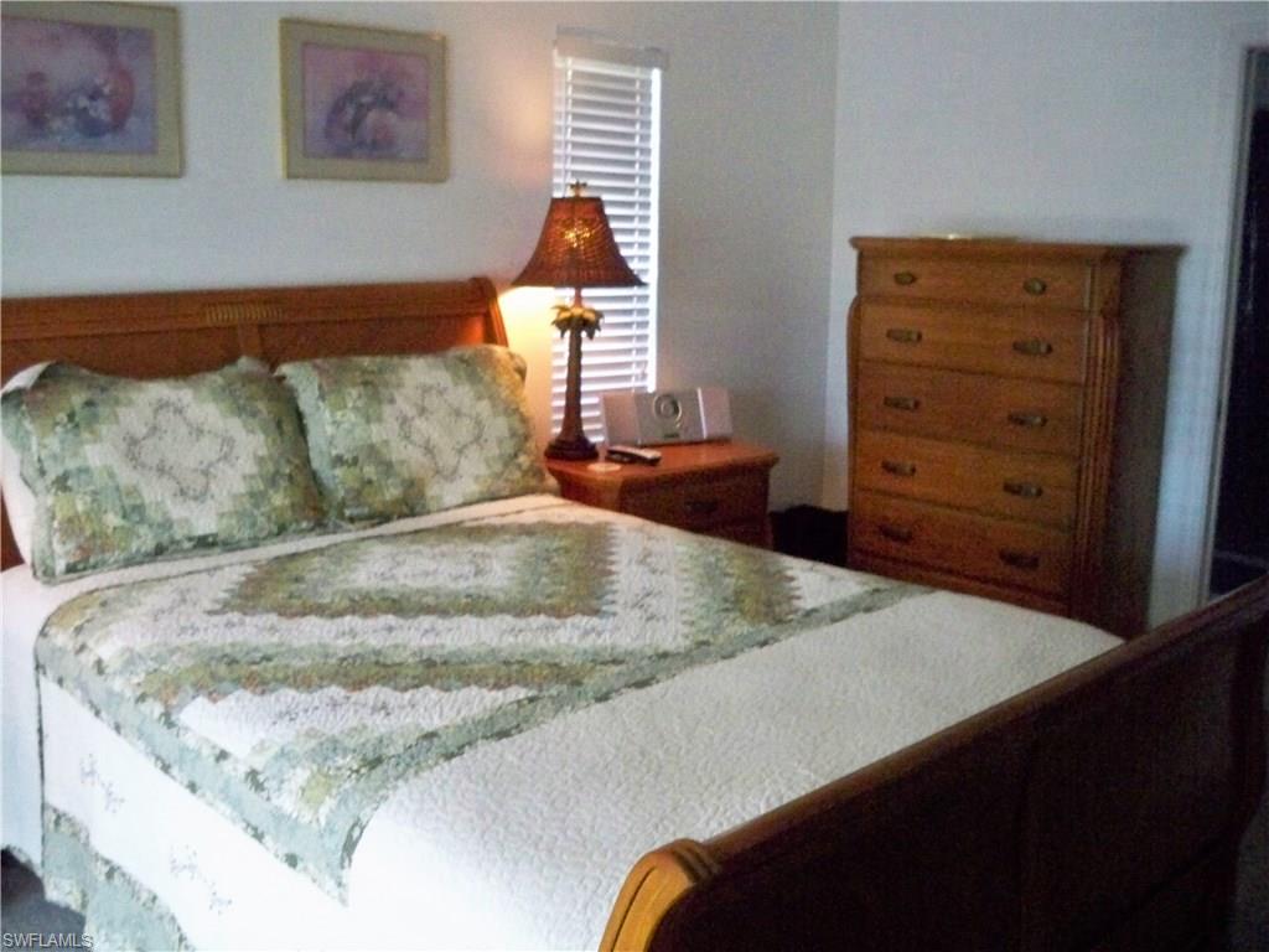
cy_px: 476
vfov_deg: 40.7
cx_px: 634
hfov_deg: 52.6
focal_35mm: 35
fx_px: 1283
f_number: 3.1
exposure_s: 1/60
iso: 1250
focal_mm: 6.3
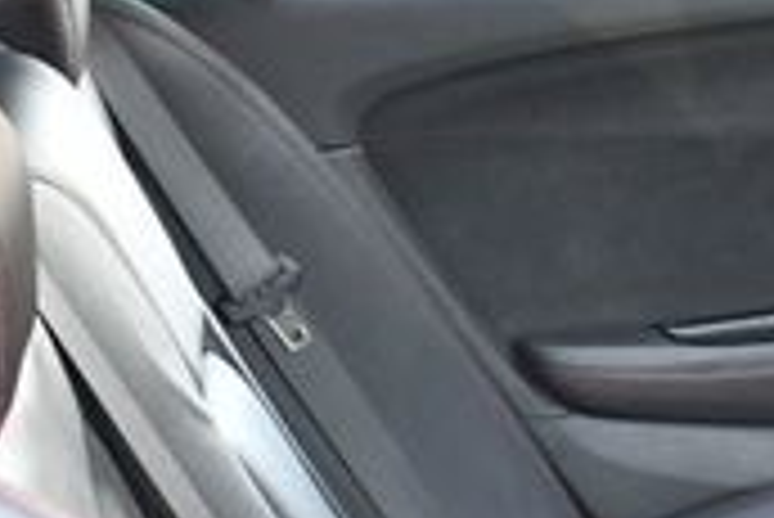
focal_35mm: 134
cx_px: 1143
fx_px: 2883
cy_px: 734
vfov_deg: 10.0
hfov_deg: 14.3
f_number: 3.5
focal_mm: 18
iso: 900
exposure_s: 1/125
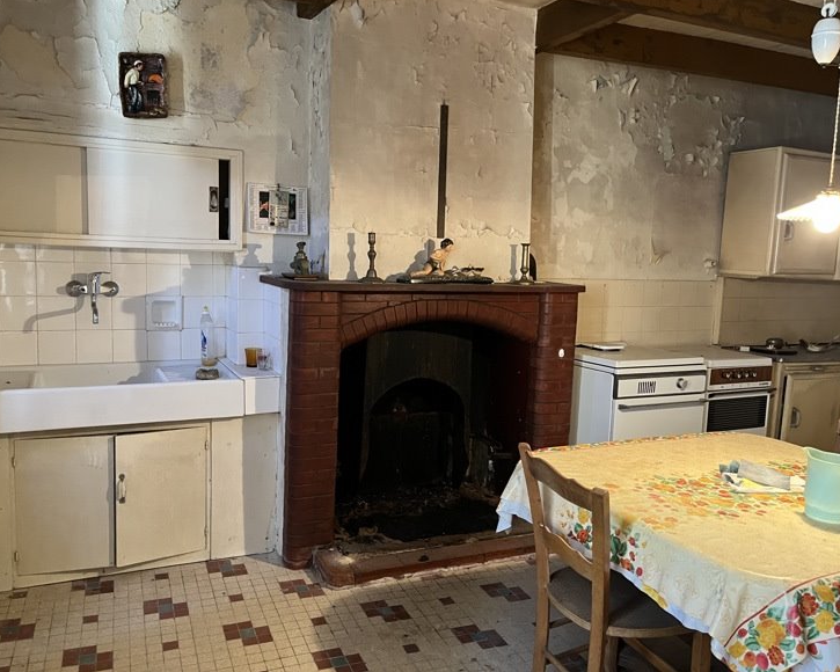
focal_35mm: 28
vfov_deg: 51.5
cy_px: 326
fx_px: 696
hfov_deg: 62.1
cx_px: 386
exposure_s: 1/50
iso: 500
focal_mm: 5.1
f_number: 1.6
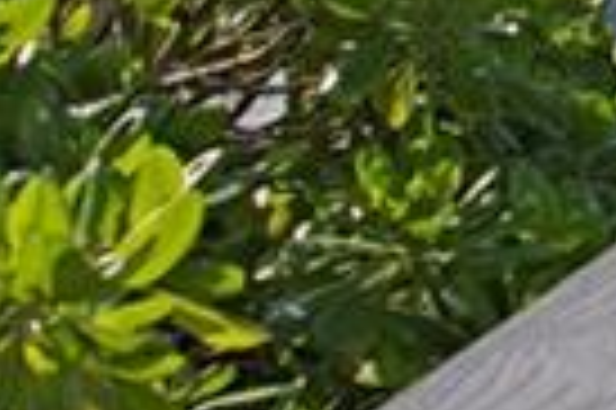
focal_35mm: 270
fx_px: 4614
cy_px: -885
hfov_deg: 6.5
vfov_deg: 4.8
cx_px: 2257
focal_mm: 36
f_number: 9
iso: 100
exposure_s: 1/400
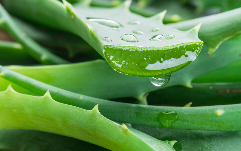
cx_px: 121
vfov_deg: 13.1
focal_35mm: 100
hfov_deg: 20.8
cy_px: 71
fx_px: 657
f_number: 20
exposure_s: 1/25
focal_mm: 120
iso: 100
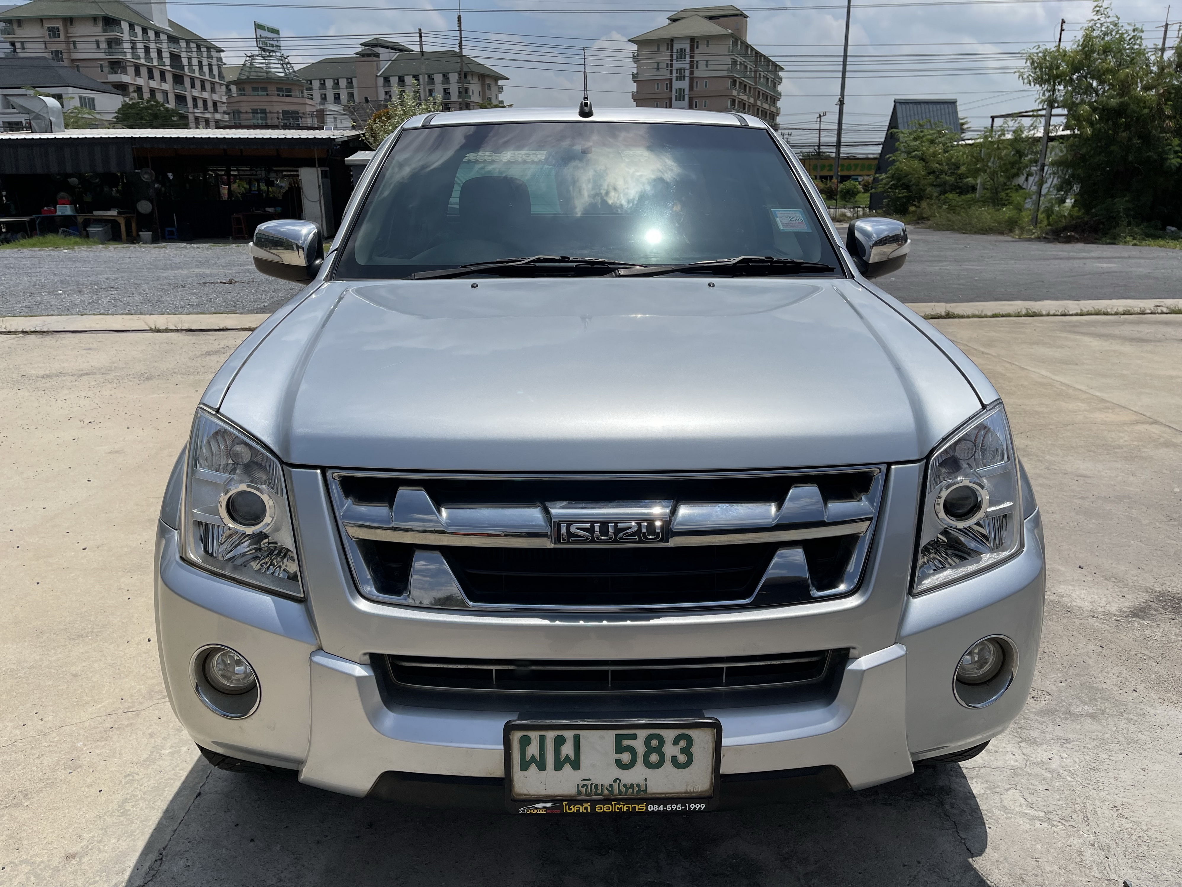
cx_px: 591
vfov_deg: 53.1
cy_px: 444
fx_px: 888
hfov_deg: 67.3
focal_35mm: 26
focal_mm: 5.1
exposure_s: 1/10989
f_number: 1.6
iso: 32
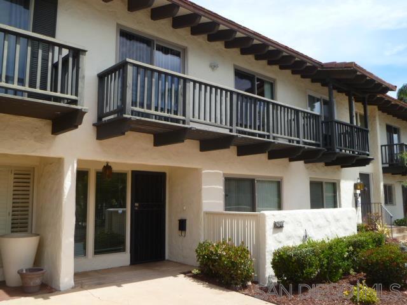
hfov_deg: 60.0
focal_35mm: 30
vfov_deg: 46.8
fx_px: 353
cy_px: 152
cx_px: 204
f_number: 3.4
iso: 80
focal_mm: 5.4
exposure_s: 1/500
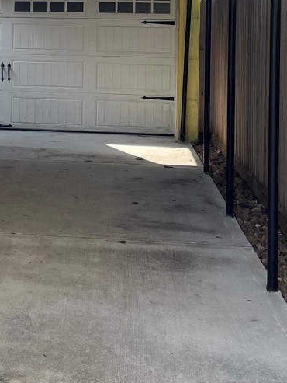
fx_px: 895
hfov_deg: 17.6
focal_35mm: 81
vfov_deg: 23.3
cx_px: -29
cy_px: 22
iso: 32
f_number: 1.6
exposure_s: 1/707
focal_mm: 4.2
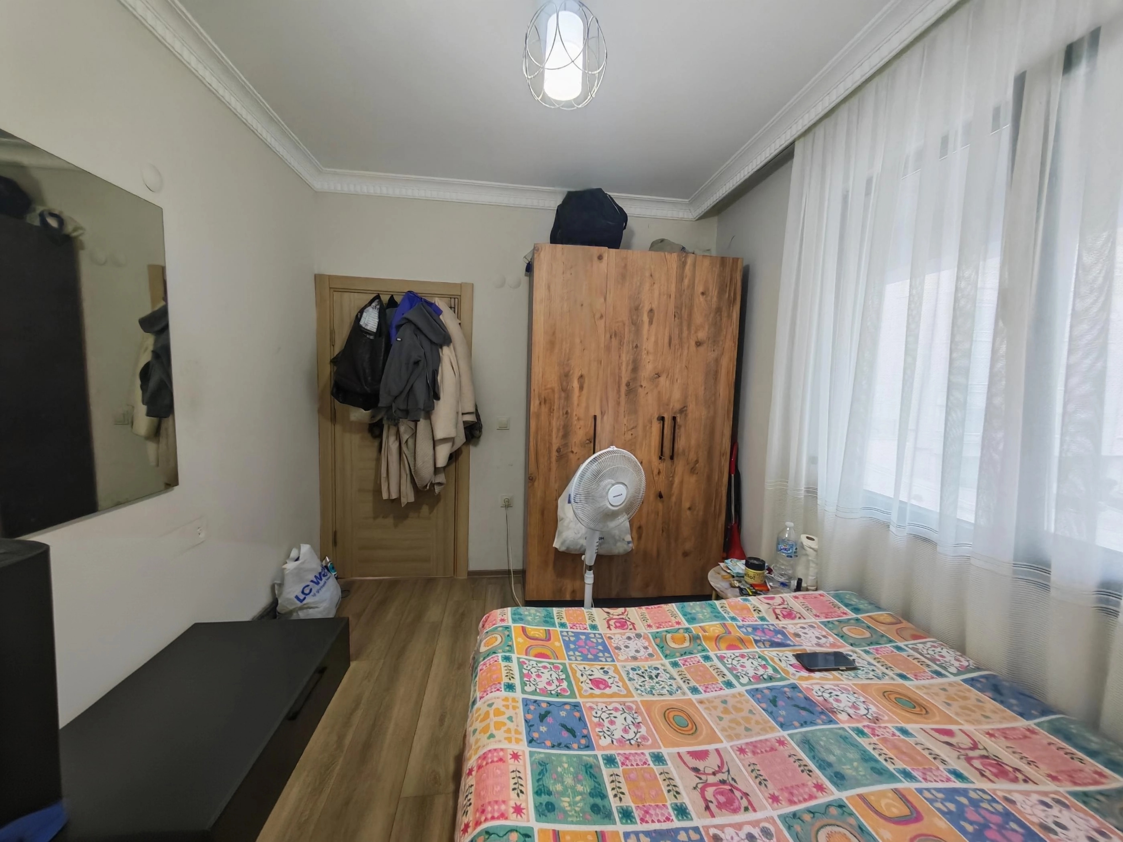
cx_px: 562
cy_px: 421
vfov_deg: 94.5
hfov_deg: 110.5
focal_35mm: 12
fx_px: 389
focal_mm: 1.82
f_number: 2
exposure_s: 1/25
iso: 320
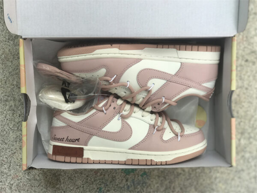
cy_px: 96
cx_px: 128
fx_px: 423
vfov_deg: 25.7
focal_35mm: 57
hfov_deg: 33.8
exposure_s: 1/127
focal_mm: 6.6
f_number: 2.8
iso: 20
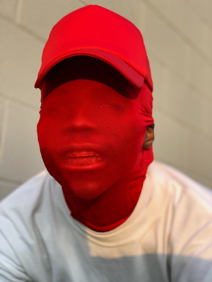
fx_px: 425
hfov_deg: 28.0
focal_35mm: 52
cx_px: 106
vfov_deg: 36.8
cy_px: 141
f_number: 2.4
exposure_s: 1/122
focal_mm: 6
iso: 125
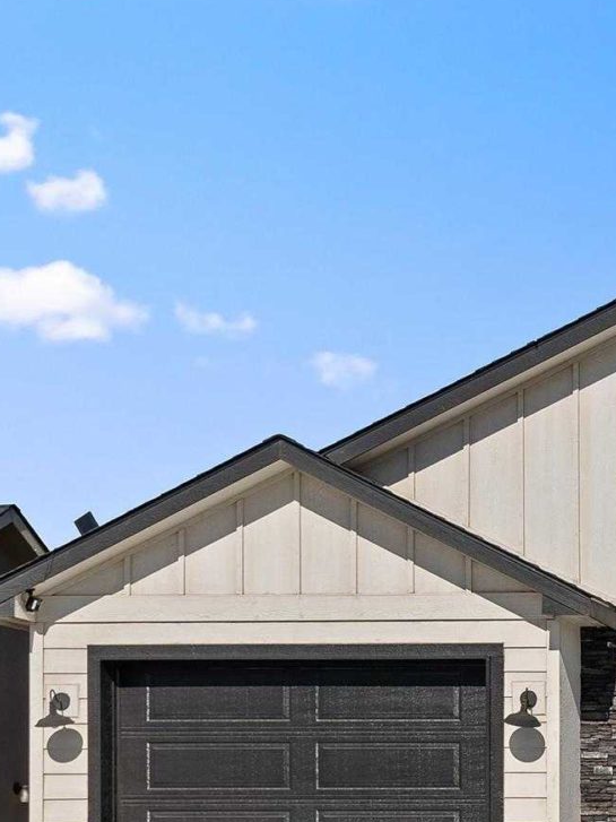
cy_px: 876
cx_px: 1094
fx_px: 2089
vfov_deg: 21.3
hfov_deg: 14.8
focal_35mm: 88
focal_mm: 26
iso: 100
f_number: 7.1
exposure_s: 1/200
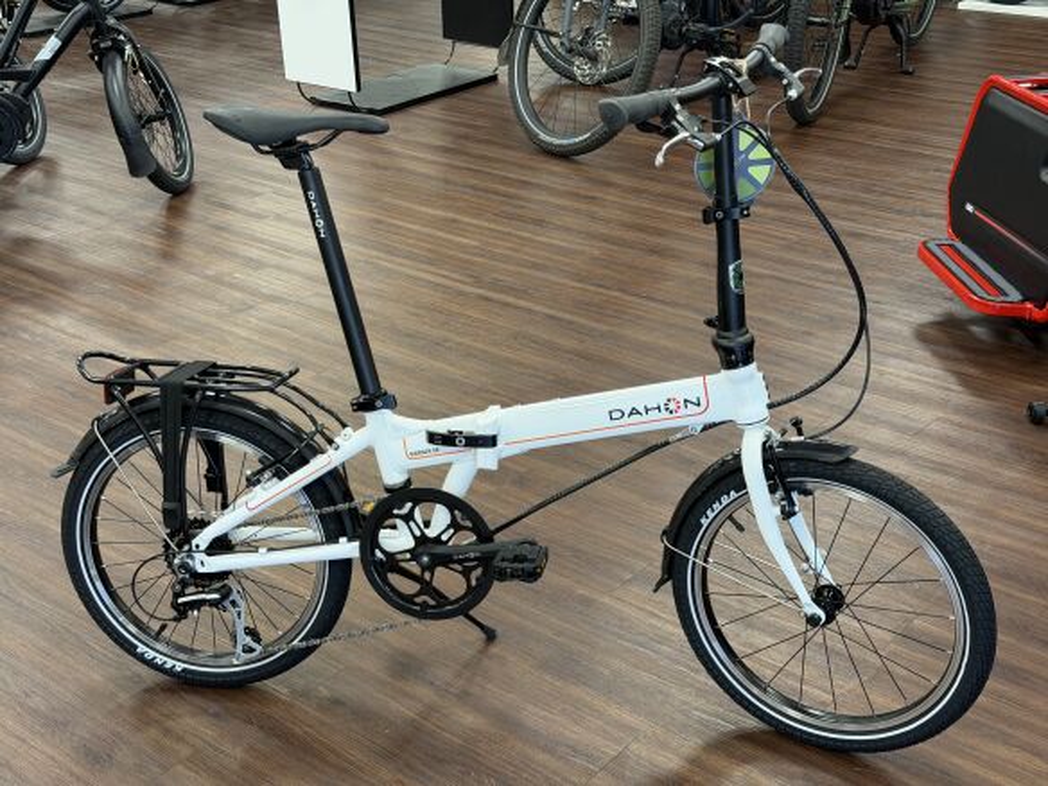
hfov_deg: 39.7
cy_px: 393
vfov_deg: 30.3
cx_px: 524
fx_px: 1453
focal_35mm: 48
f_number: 1.78
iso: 100
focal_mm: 6.76
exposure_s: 1/50
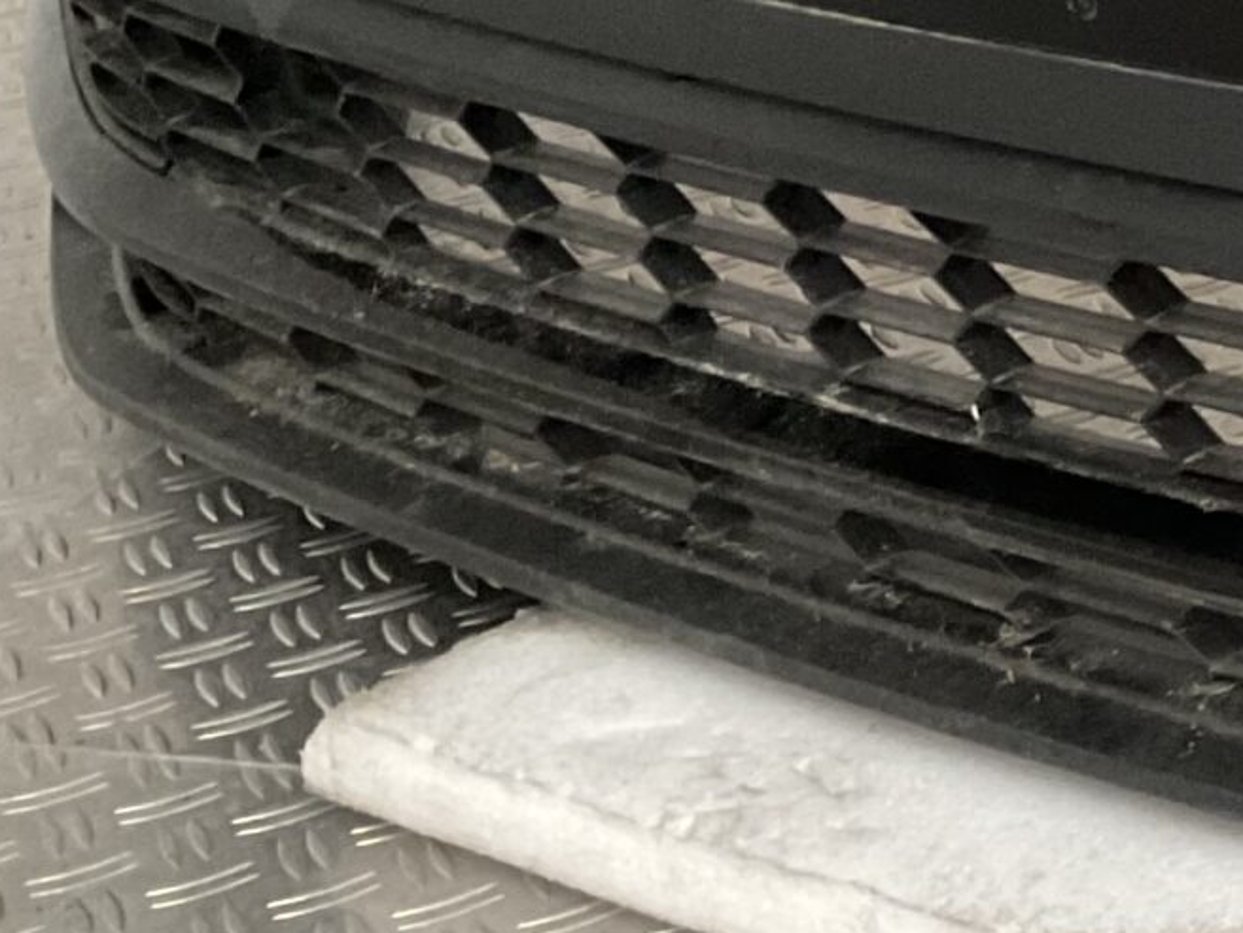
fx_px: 4058
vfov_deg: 13.0
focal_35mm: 113
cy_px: 61
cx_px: 2155
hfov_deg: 15.3
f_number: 1.8
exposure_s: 1/33
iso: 200
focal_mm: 3
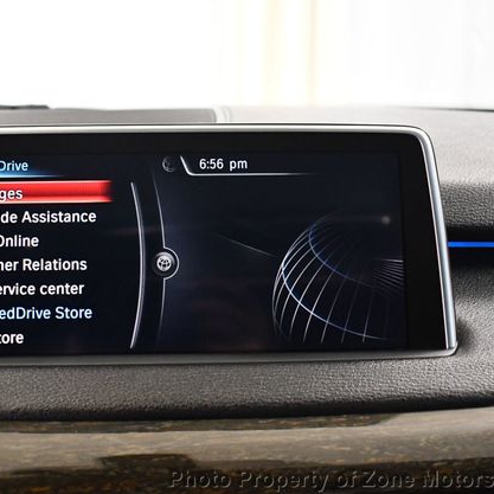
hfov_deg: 35.6
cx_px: 154
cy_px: 248
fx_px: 759
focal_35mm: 47
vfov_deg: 36.1
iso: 3200
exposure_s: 1/100
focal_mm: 18
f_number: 3.5
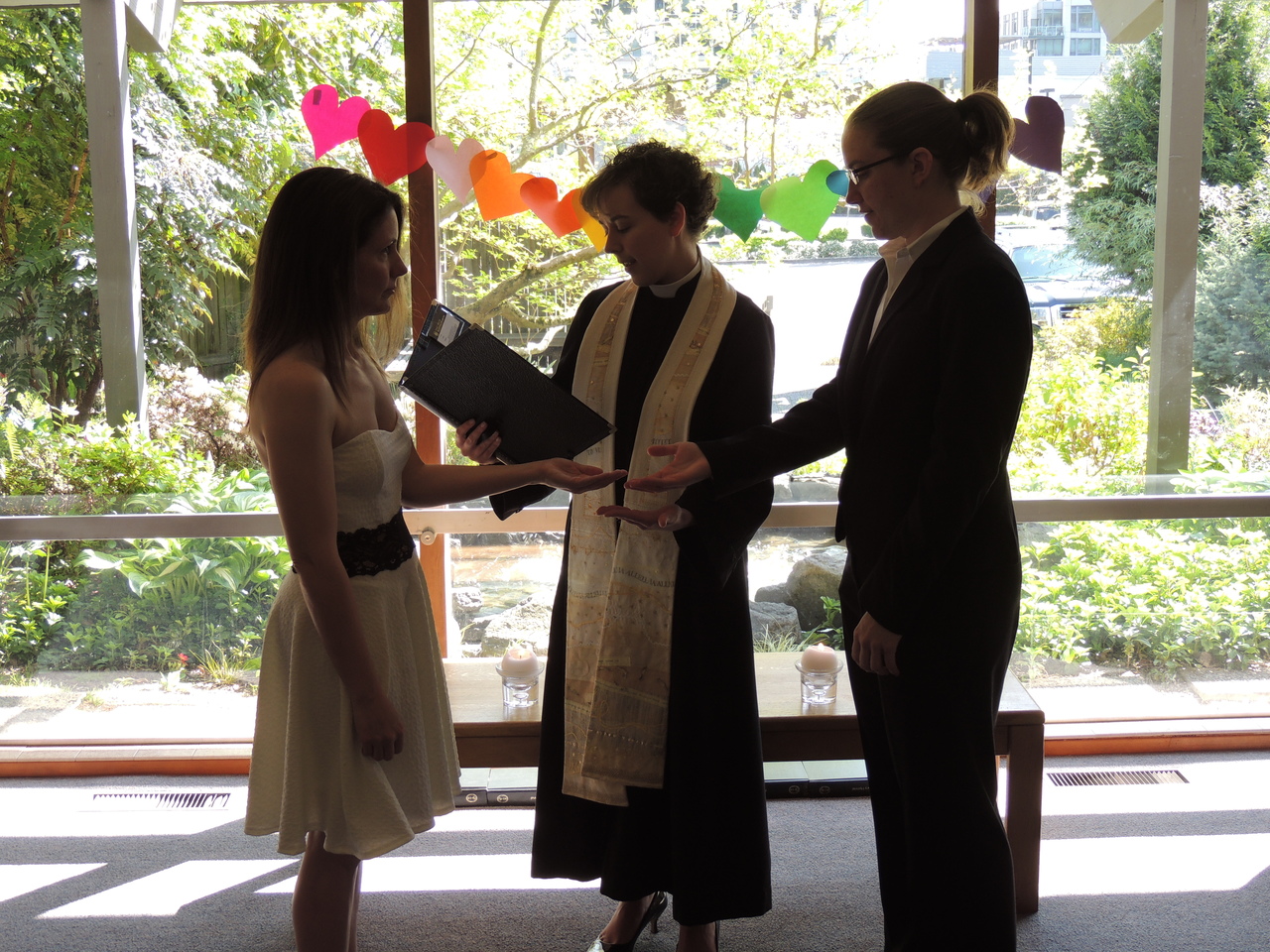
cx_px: 635
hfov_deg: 40.4
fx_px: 1724
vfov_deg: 30.9
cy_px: 476
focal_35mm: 47
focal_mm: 8.3
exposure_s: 1/50
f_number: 3.5
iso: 100
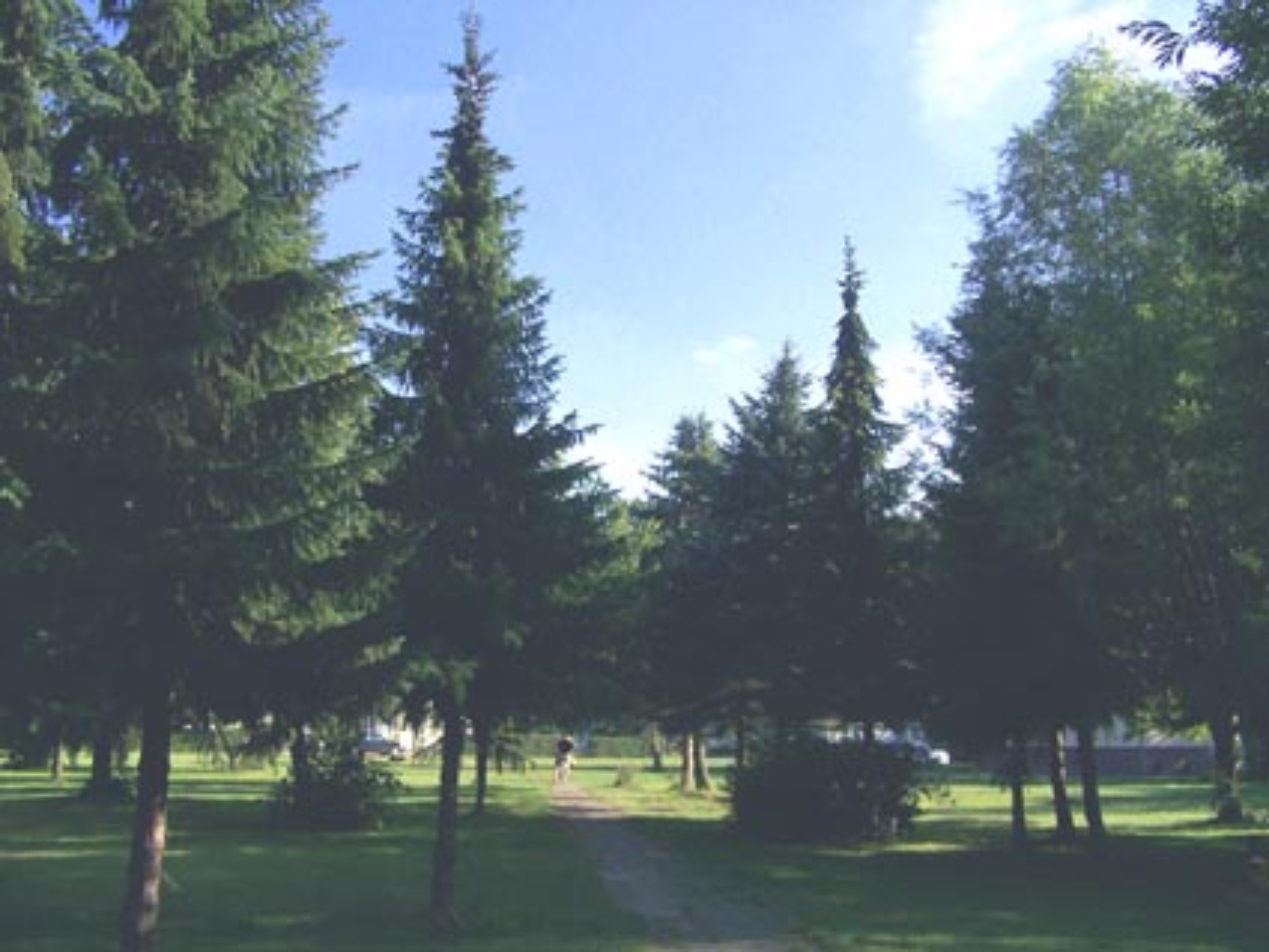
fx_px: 1393
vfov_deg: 37.7
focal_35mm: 38
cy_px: 476
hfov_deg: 49.0
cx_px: 634
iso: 64
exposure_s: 1/320
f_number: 4
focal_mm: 6.3
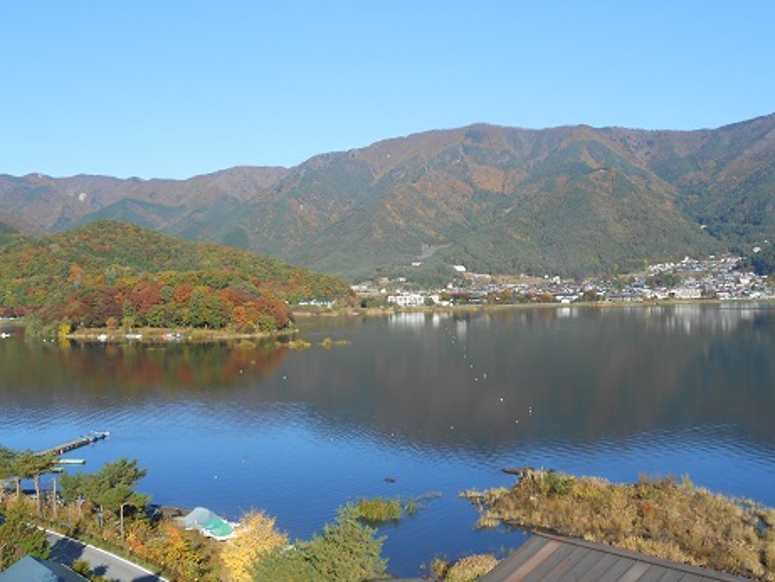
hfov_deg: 49.0
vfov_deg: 37.7
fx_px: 851
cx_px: 388
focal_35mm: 38
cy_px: 291
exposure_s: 1/500
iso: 80
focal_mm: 6.8
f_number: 4.2
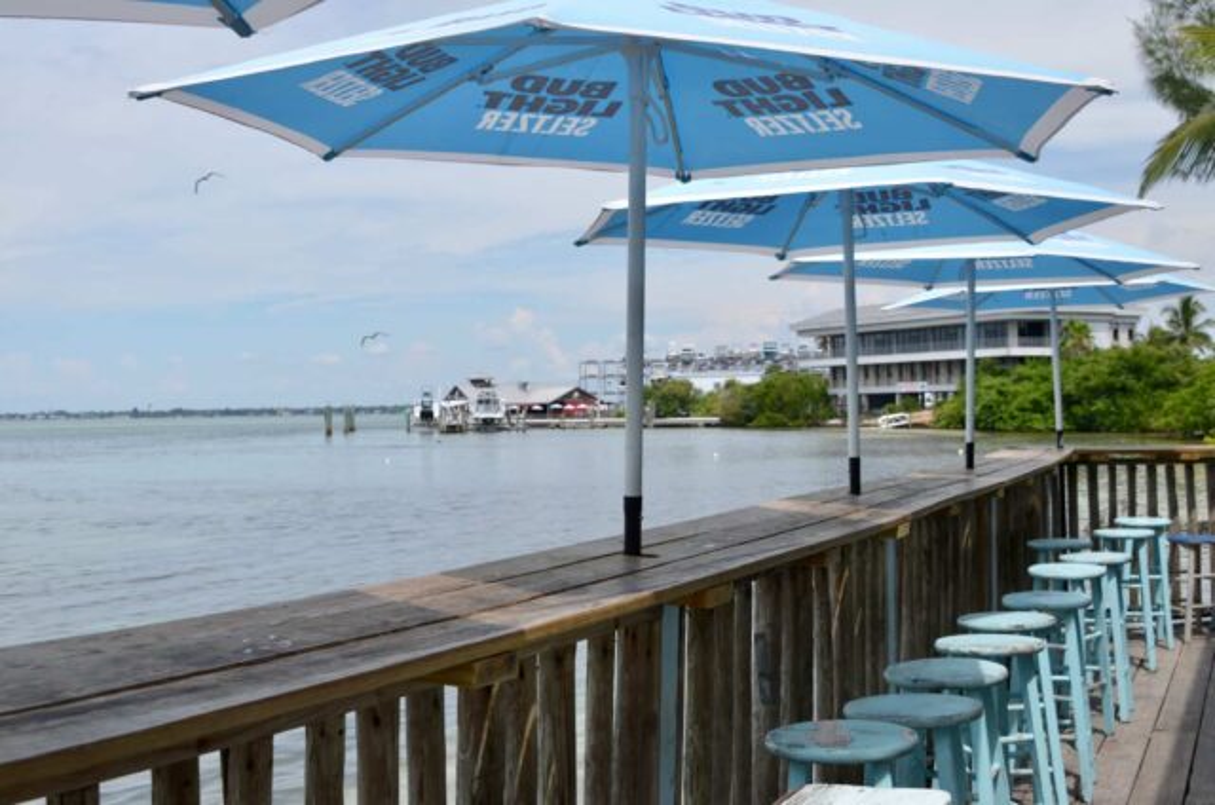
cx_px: 608
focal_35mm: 42
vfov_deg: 31.8
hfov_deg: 46.5
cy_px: 402
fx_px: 1415
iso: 200
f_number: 7.1
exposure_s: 1/200
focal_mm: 28
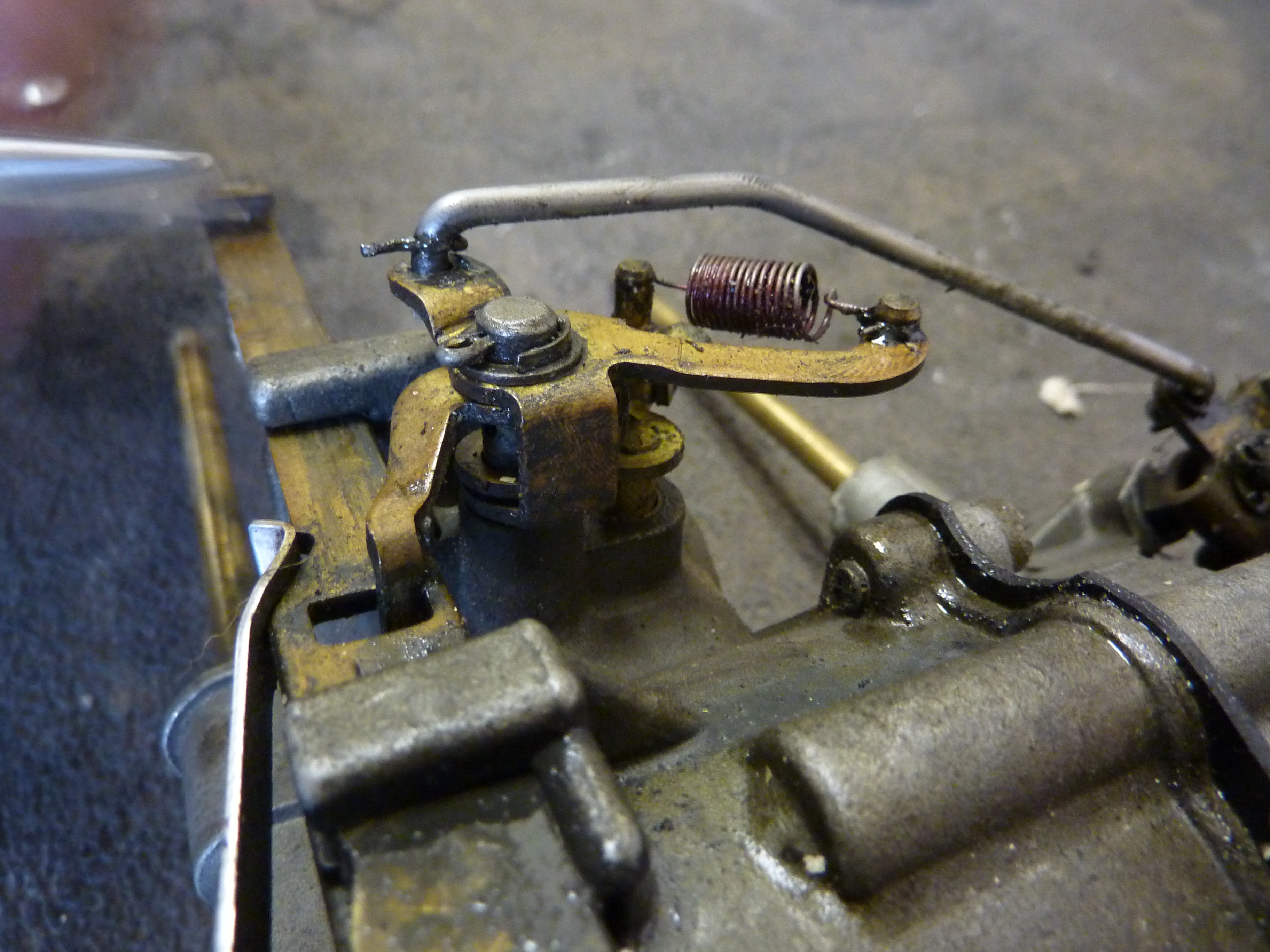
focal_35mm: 25
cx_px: 635
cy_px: 476
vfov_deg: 54.9
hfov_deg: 69.4
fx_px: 917
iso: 400
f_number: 3.3
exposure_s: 1/8
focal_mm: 4.1
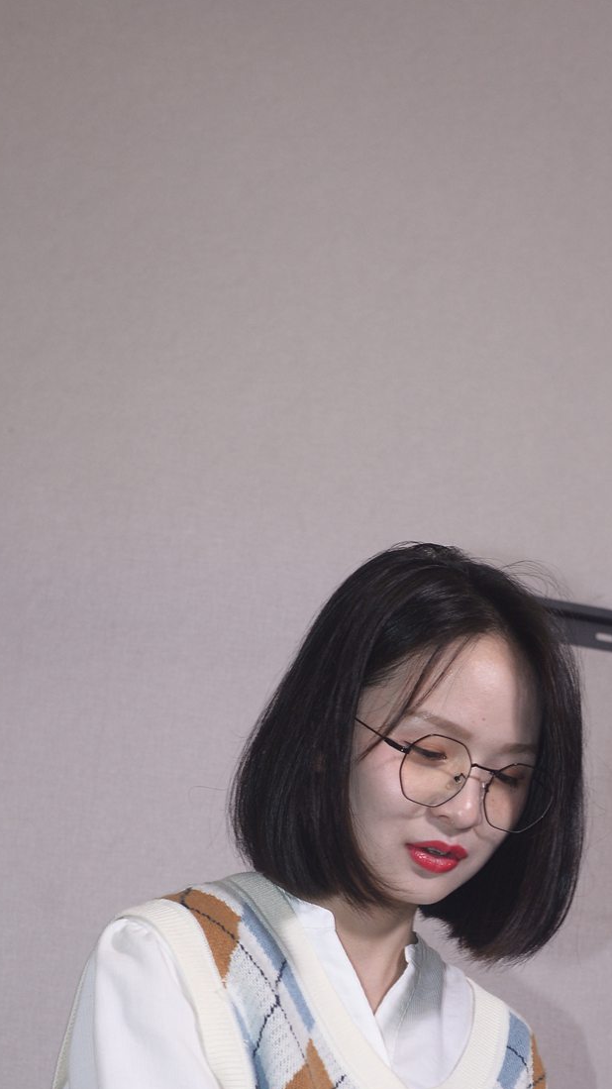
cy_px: 905
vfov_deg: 29.3
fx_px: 2020
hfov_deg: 17.1
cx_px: 490
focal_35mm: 70
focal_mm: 35
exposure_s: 1/100
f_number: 5.6
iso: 500
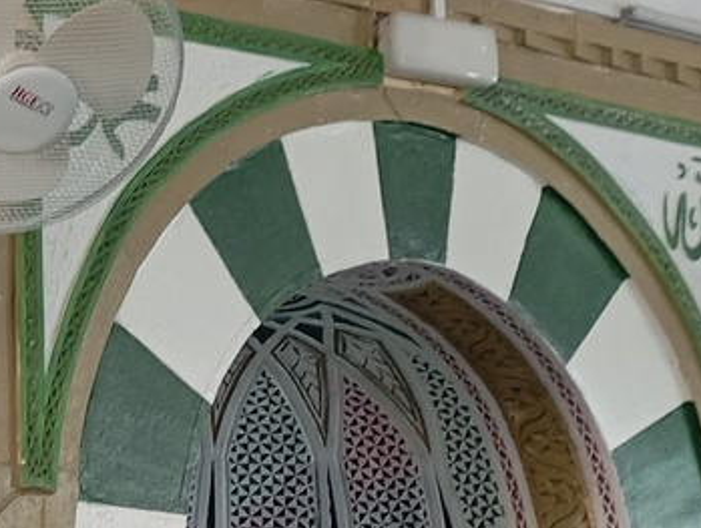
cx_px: -482
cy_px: 408
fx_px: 2333
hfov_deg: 15.2
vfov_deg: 12.9
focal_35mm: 115
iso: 542
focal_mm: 4.27
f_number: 1.8
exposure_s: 1/33.3
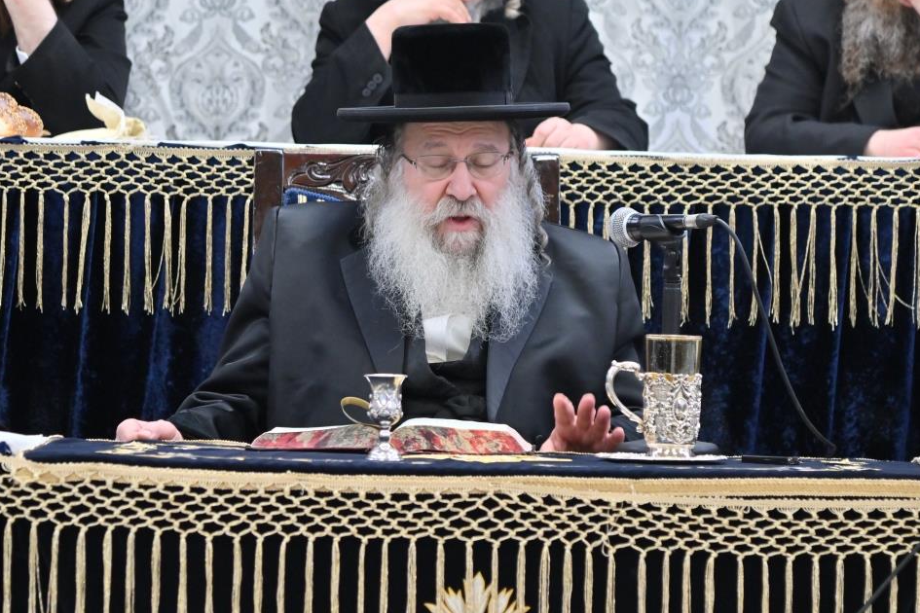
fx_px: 4983
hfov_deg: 10.5
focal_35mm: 195
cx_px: 432
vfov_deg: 7.0
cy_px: 292
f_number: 4
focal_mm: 120
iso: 1000
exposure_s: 1/200
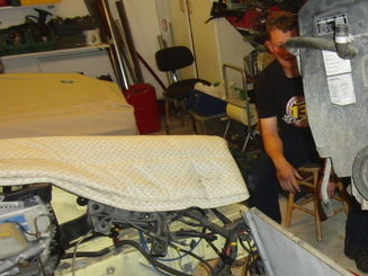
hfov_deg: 37.1
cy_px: 195
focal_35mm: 47
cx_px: 350
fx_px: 499
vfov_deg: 30.5
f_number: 3.2
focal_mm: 4.3
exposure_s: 1/60
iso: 250
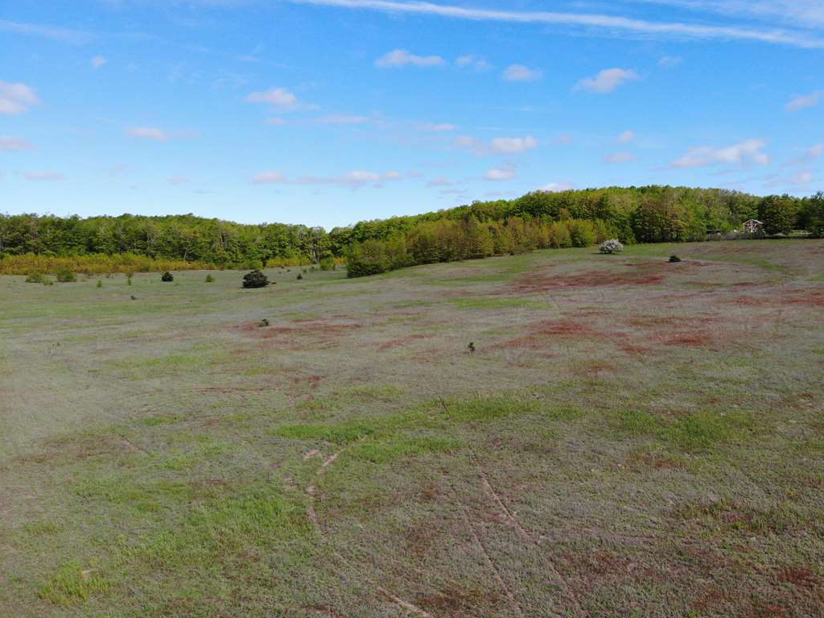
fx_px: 714
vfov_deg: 46.5
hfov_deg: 59.3
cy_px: 253
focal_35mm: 30
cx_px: 508
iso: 100
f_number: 2.8
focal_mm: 4.5
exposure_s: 1/899
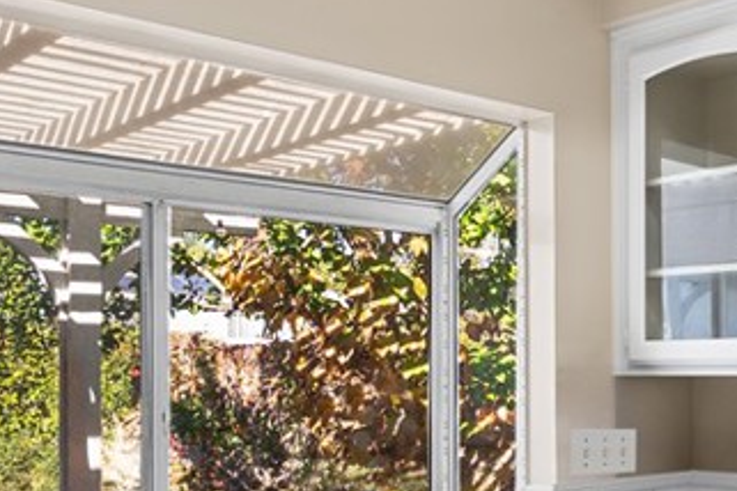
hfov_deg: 35.6
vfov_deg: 25.9
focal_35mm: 51
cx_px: 716
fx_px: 1044
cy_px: 403
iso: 200
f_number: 8
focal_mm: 16
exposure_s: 1/3
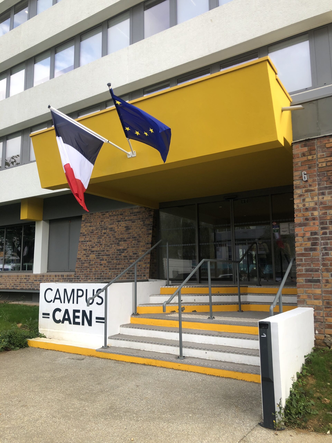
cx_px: 166
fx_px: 358
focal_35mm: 28
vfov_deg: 63.4
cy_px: 222
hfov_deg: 49.7
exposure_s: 1/296
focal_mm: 4
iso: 20
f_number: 1.8
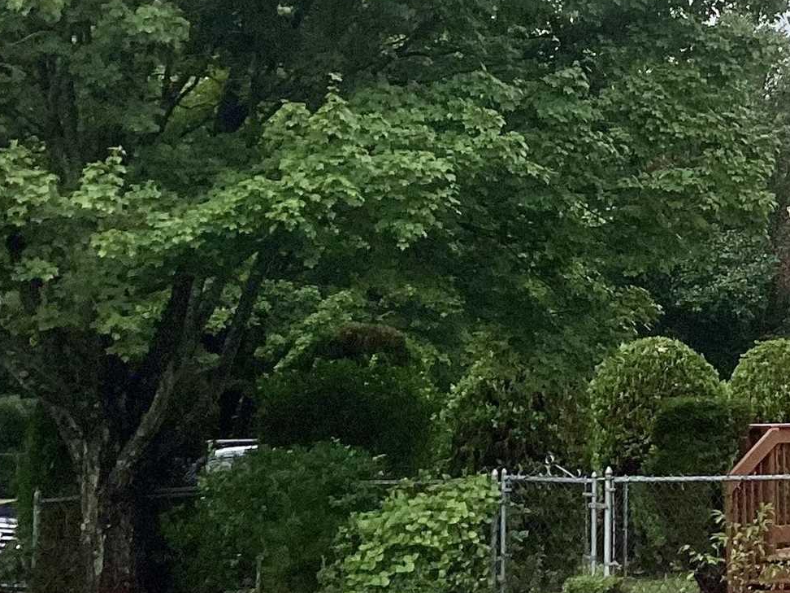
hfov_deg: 19.3
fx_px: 2237
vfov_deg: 15.0
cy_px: 119
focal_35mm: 98
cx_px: 850
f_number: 2.4
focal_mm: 3.3
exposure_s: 1/791
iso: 25
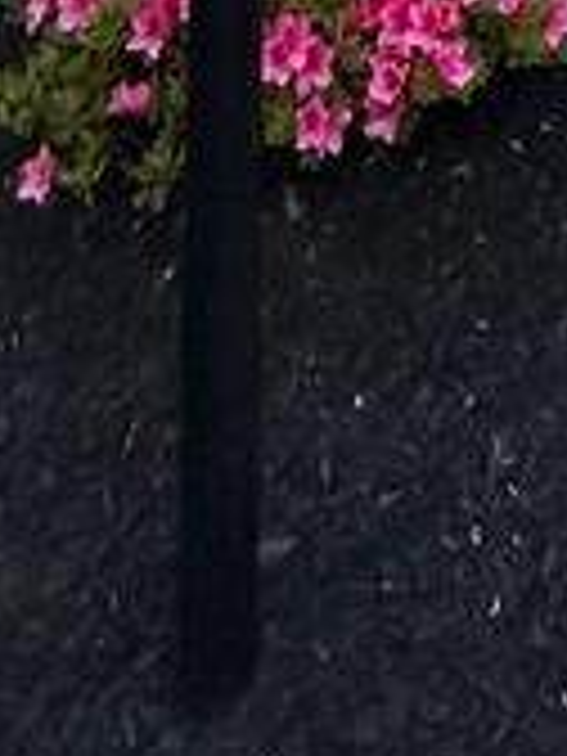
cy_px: -1107
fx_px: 1966
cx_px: 810
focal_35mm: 90
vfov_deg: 14.1
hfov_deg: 15.3
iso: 200
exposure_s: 1/60
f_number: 2.2
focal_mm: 2.22
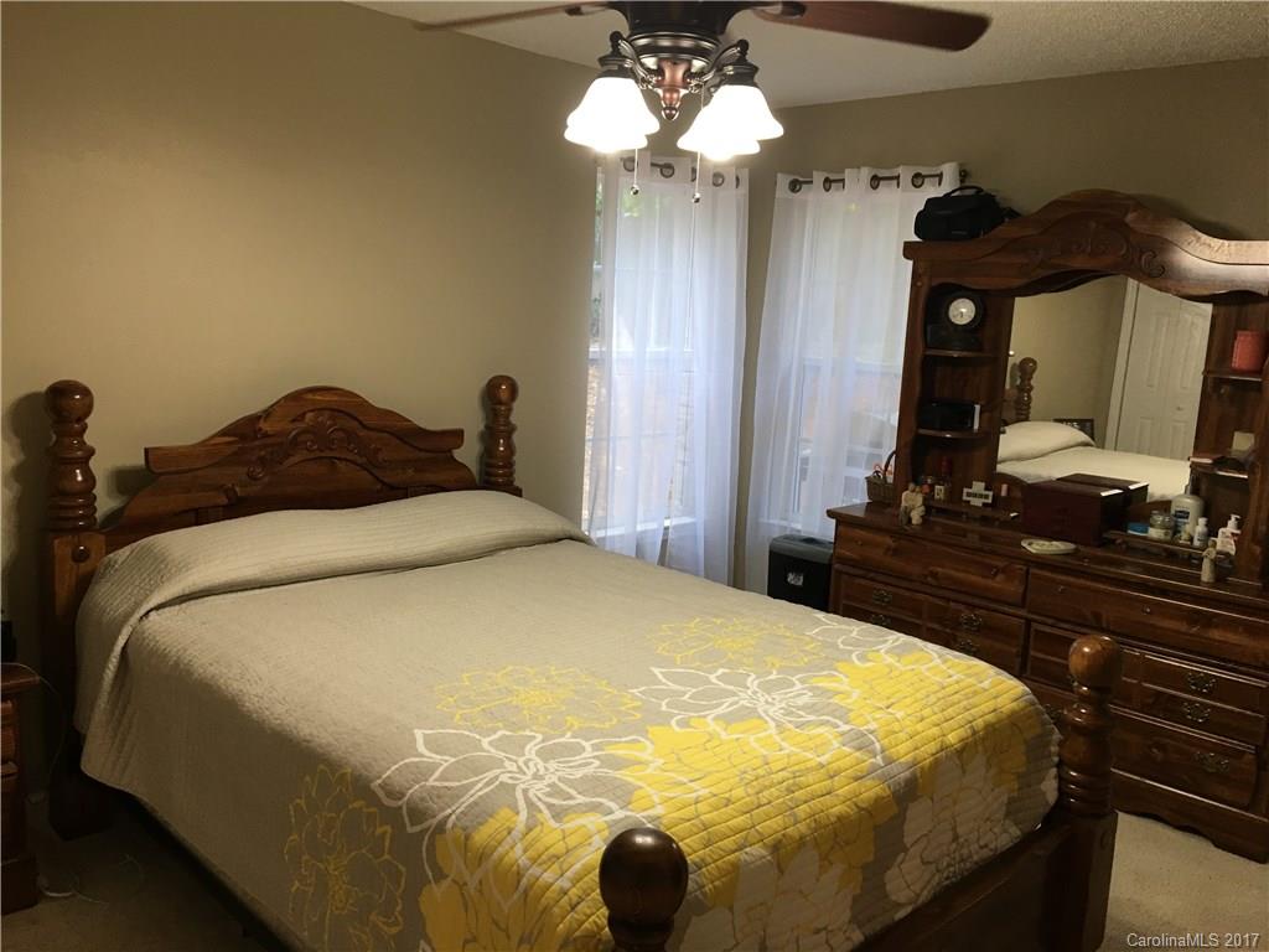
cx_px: 634
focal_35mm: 29
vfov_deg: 48.2
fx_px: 1063
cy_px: 476
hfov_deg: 61.7
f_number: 2.2
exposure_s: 1/30
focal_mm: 4.15
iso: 40
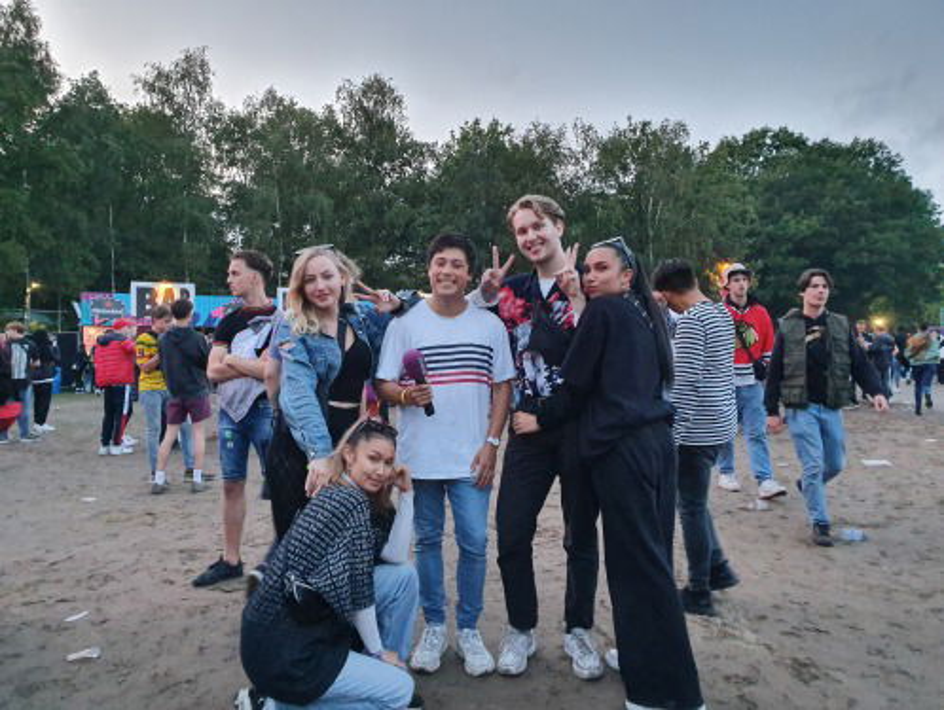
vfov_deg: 53.2
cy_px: 355
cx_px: 472
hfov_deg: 67.2
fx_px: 710
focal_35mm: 26
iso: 500
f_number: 2.4
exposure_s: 1/100
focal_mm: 4.32
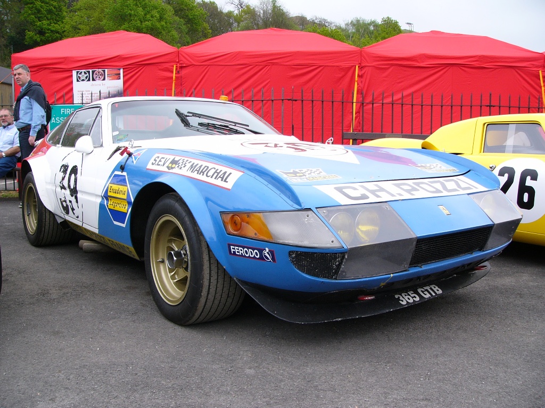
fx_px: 567
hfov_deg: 51.4
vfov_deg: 39.7
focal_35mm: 36
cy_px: 204
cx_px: 272
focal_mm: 6
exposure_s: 1/125
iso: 50
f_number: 3.3
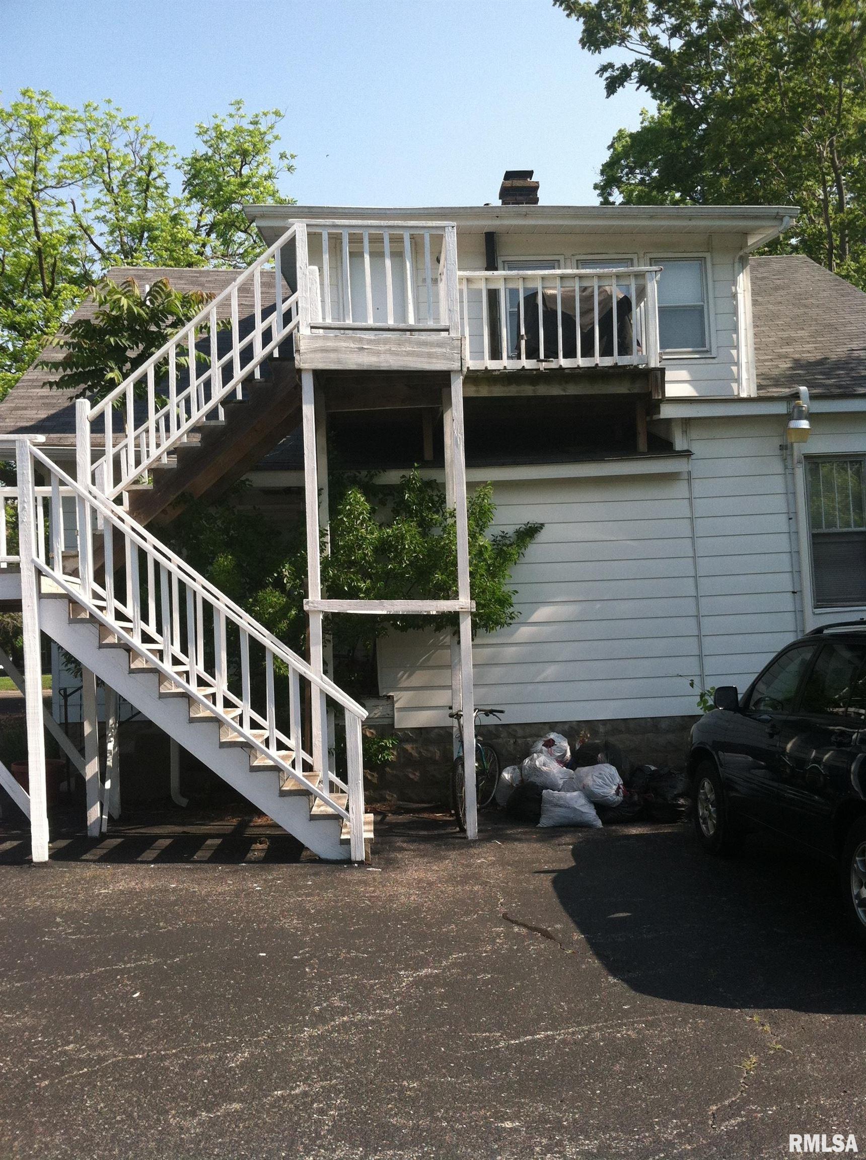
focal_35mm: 35
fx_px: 1171
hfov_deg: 40.6
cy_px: 580
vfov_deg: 52.7
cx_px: 433
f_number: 2.8
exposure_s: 1/556
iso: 80
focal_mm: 3.85
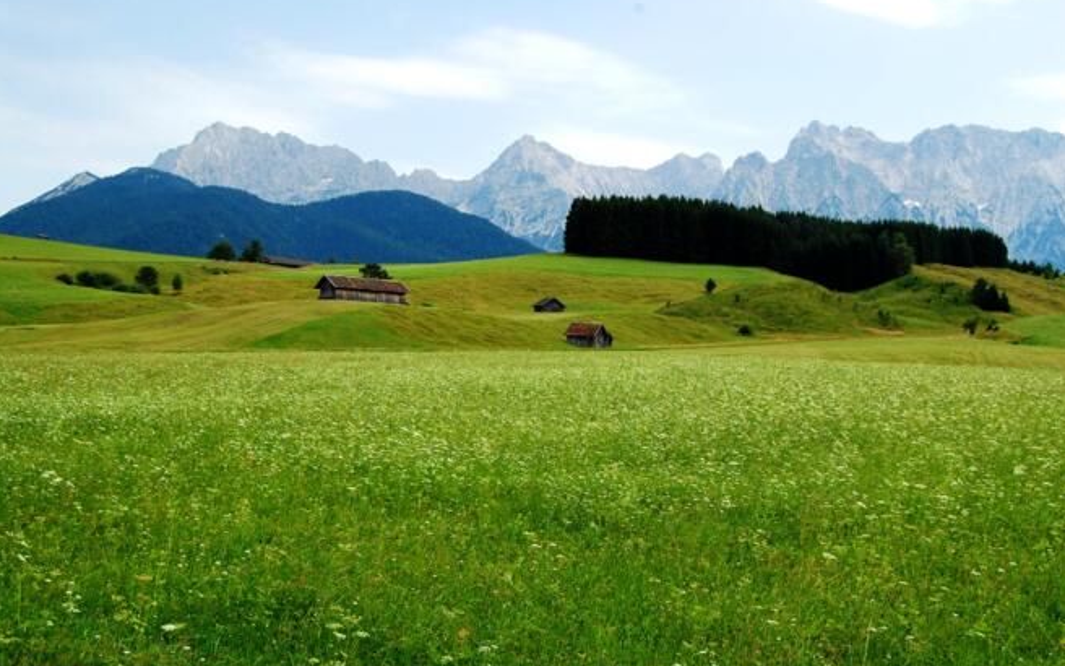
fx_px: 1074
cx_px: 532
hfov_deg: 52.7
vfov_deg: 34.4
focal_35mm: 37
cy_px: 335
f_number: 8
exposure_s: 1/250
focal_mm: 24
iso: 200
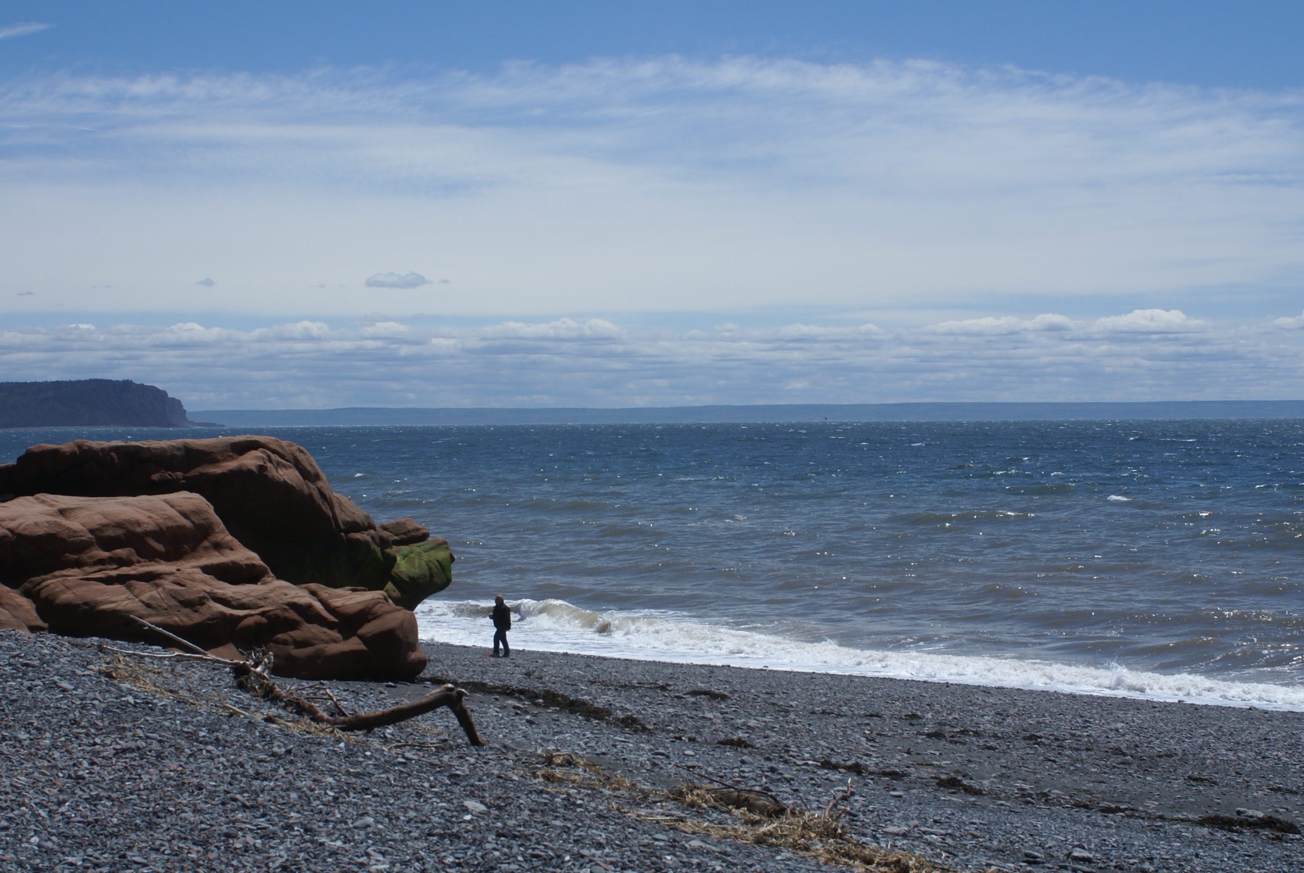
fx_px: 2067
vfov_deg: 23.8
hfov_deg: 35.0
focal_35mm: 57
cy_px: 449
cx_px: 606
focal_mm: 28
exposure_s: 1/400
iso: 100
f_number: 11
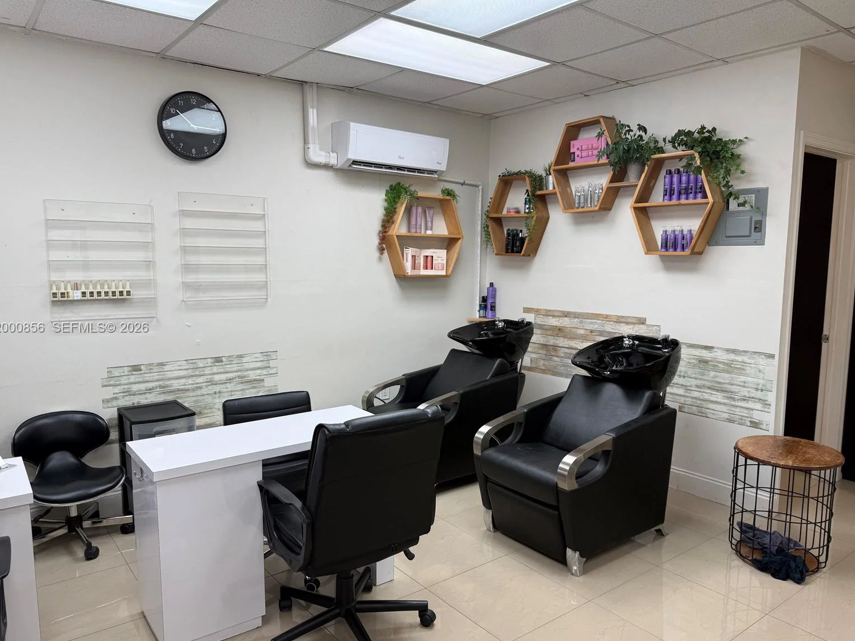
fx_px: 617
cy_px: 328
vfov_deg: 54.9
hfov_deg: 69.4
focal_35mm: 25
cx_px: 420
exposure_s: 1/130
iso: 80
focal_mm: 6.76
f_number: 1.78
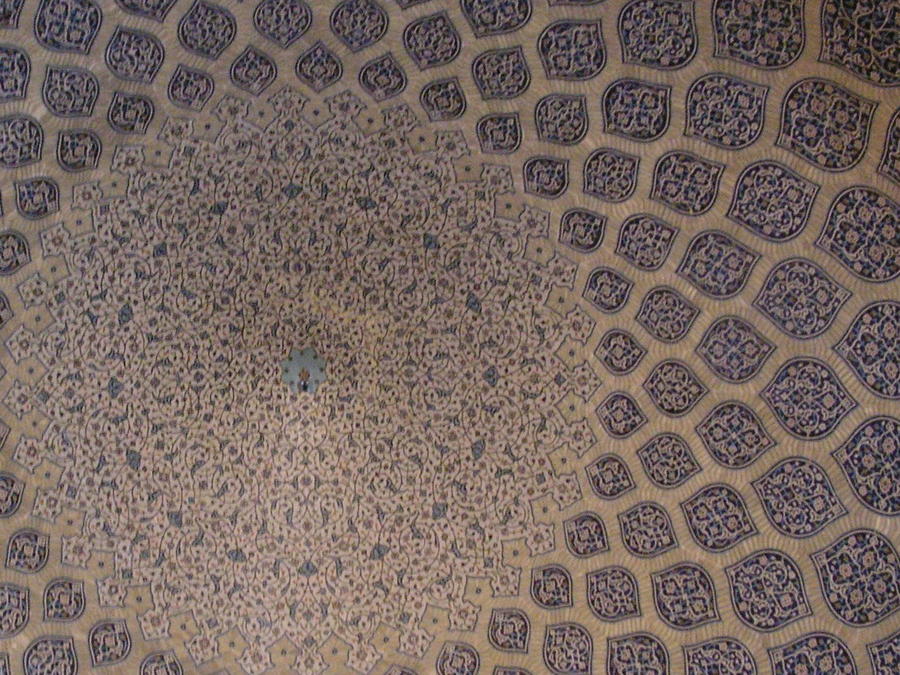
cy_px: 424
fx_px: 1664
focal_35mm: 64
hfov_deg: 30.0
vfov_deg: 22.9
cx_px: 296
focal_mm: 6
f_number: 3.2
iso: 160
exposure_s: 1/4
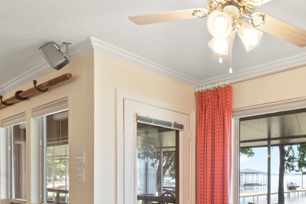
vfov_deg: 40.1
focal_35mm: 31
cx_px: 251
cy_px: 172
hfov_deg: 55.4
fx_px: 264
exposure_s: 1/8
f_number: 10
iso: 100
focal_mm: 12
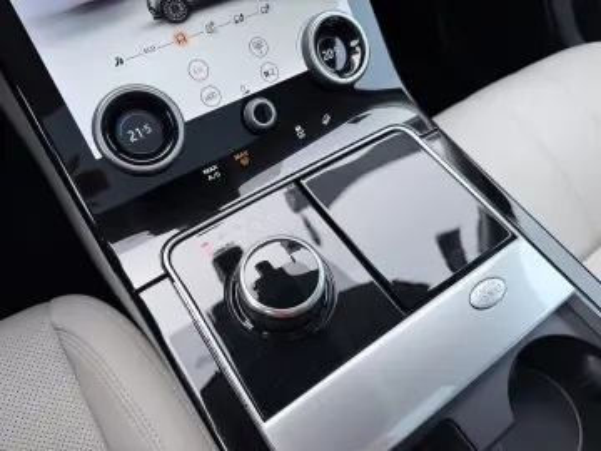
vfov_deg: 56.8
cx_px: 300
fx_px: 417
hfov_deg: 71.6
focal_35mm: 24
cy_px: 226
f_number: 1.78
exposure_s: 1/170
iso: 64
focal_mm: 6.76
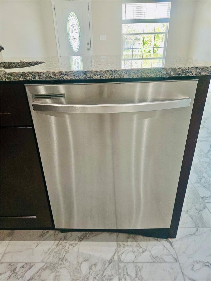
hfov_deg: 58.9
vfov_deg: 73.9
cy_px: 140
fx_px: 187
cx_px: 106
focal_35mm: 23
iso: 95
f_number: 1.8
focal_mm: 5.4
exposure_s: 1/60.2
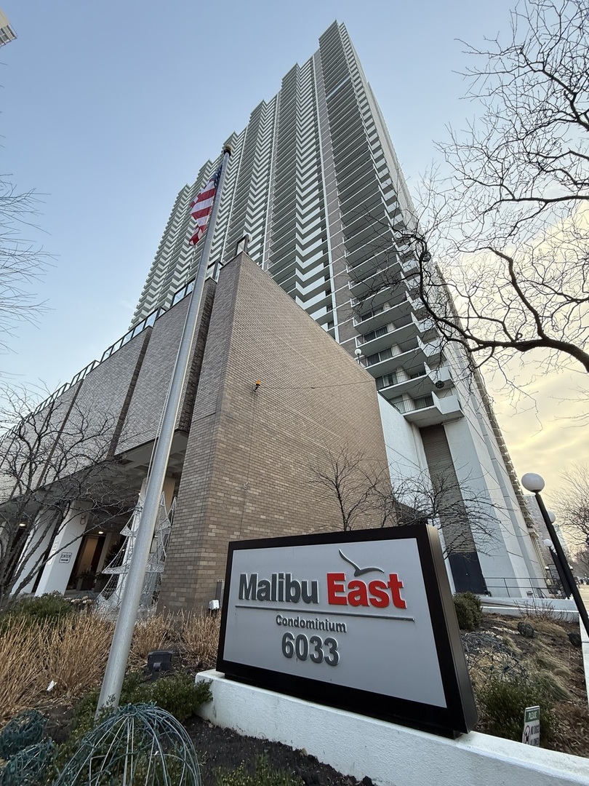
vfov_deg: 102.1
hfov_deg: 85.7
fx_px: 318
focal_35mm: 14
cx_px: 294
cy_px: 393
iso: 64
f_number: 2.2
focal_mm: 2.22
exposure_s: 1/228
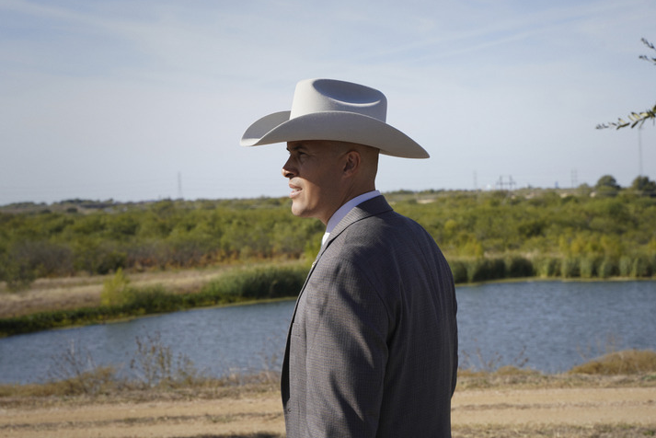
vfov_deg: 16.7
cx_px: 351
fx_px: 1495
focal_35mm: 82
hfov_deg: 24.7
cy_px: 213
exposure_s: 1/250
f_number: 9
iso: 125
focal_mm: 75
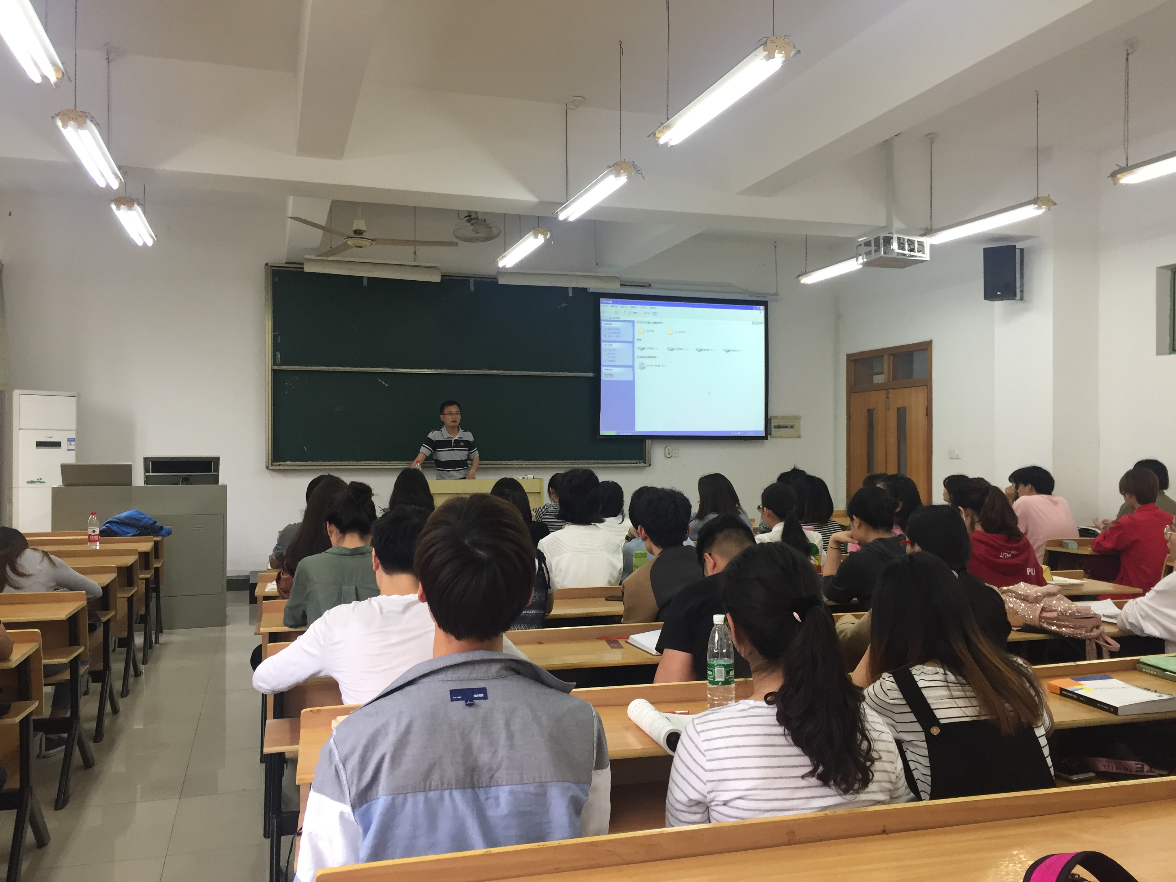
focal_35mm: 29
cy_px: 441
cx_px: 588
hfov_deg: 61.7
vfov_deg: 48.2
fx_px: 985
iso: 50
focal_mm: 4.15
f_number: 2.2
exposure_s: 1/33
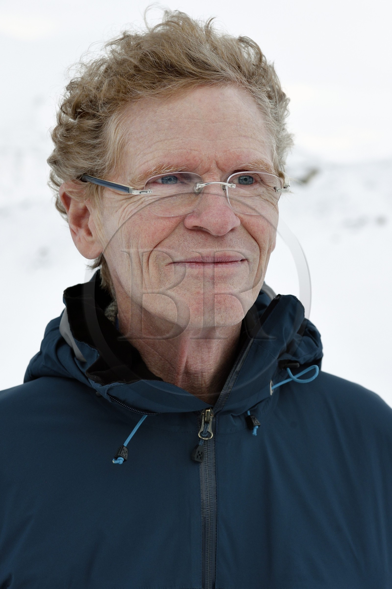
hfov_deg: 19.5
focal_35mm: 70
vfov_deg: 28.8
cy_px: 294
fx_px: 1143
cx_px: 196
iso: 800
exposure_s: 1/80
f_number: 7.1
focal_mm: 70
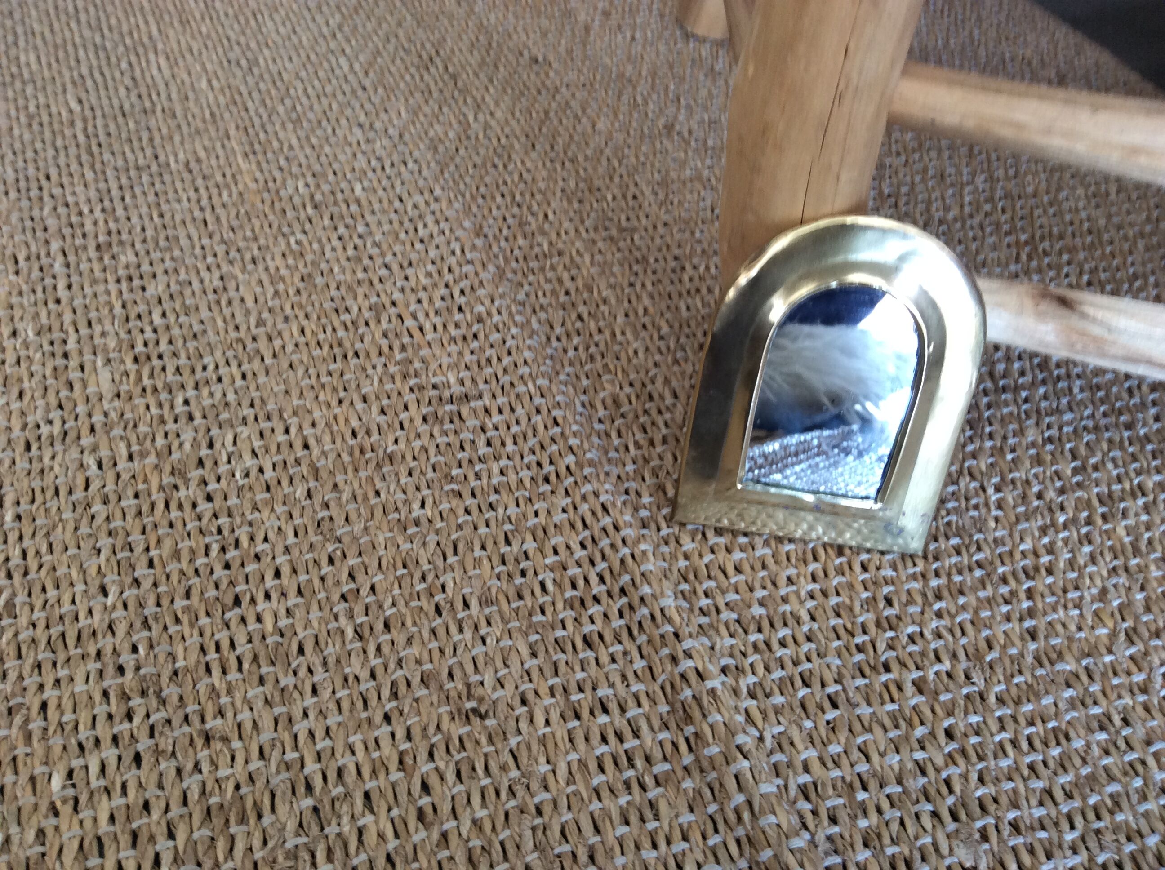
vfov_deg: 44.1
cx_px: 582
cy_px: 435
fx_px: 1075
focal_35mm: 32
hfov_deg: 56.9
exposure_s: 1/25
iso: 64
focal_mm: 3.3
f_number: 2.4
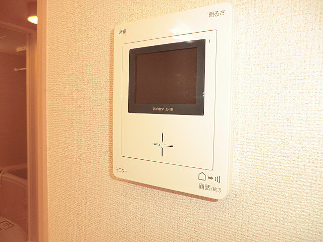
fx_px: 224
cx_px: 162
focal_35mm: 24
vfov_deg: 56.8
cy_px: 121
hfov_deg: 71.6
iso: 125
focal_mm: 4.3
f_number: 3.2
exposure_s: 1/60
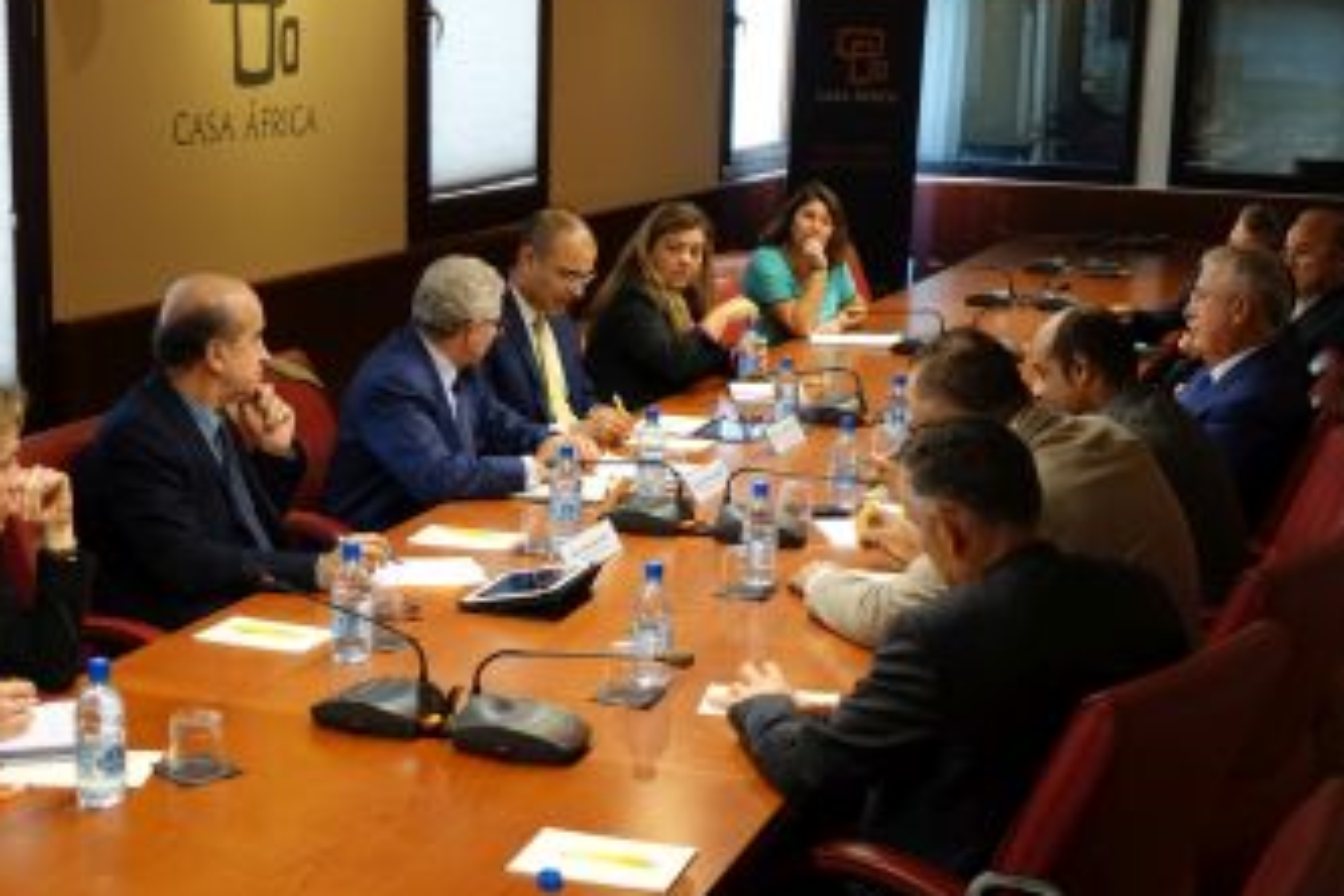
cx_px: 664
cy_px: 458
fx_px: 2202
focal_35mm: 59
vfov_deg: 23.0
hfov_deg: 33.9
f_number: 2.8
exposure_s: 1/60
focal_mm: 18.59
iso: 400
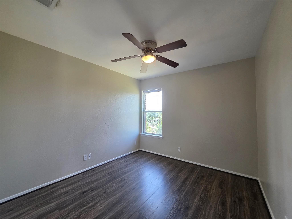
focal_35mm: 13
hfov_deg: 106.2
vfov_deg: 89.9
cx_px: 146
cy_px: 110
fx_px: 110
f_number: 1.9
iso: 200
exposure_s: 1/120
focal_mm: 2.2
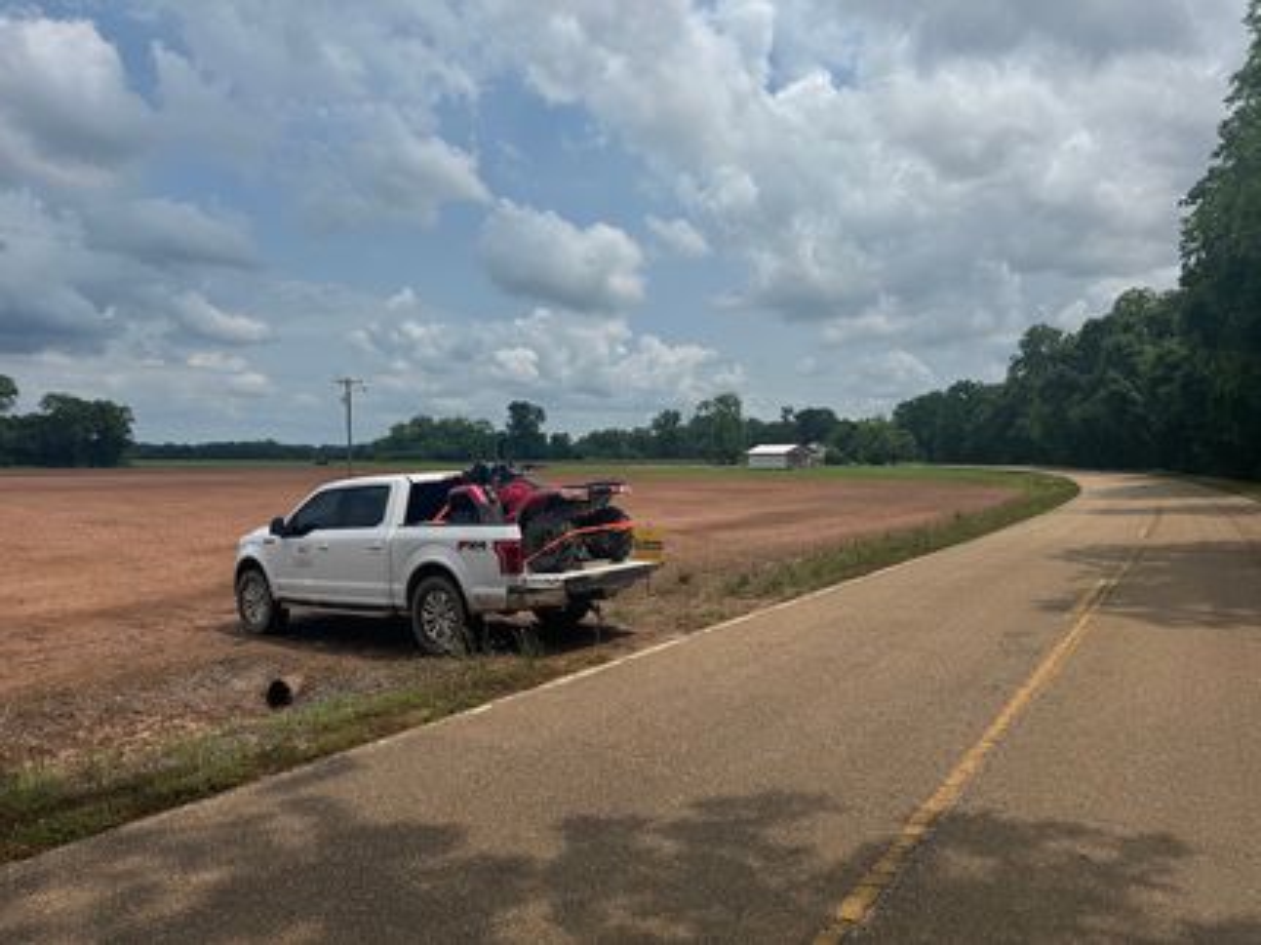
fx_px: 874
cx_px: 630
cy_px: 472
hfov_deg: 71.6
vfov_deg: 56.8
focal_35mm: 24
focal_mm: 6.76
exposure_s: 1/10417
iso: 80
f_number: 1.78
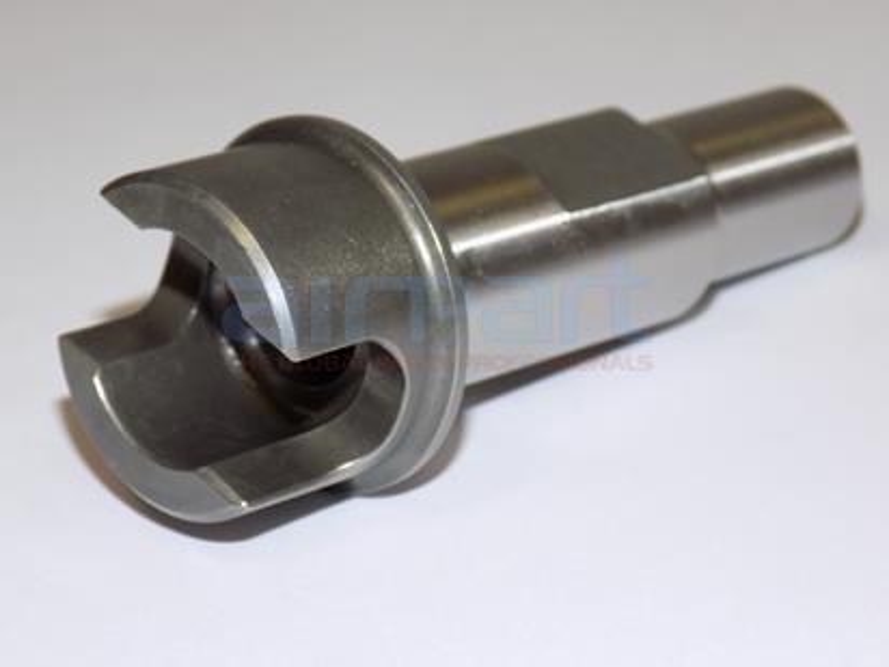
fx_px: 3390
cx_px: 444
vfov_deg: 11.2
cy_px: 334
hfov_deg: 14.9
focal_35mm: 132
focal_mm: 23.4
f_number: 5
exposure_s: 1/30
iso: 200
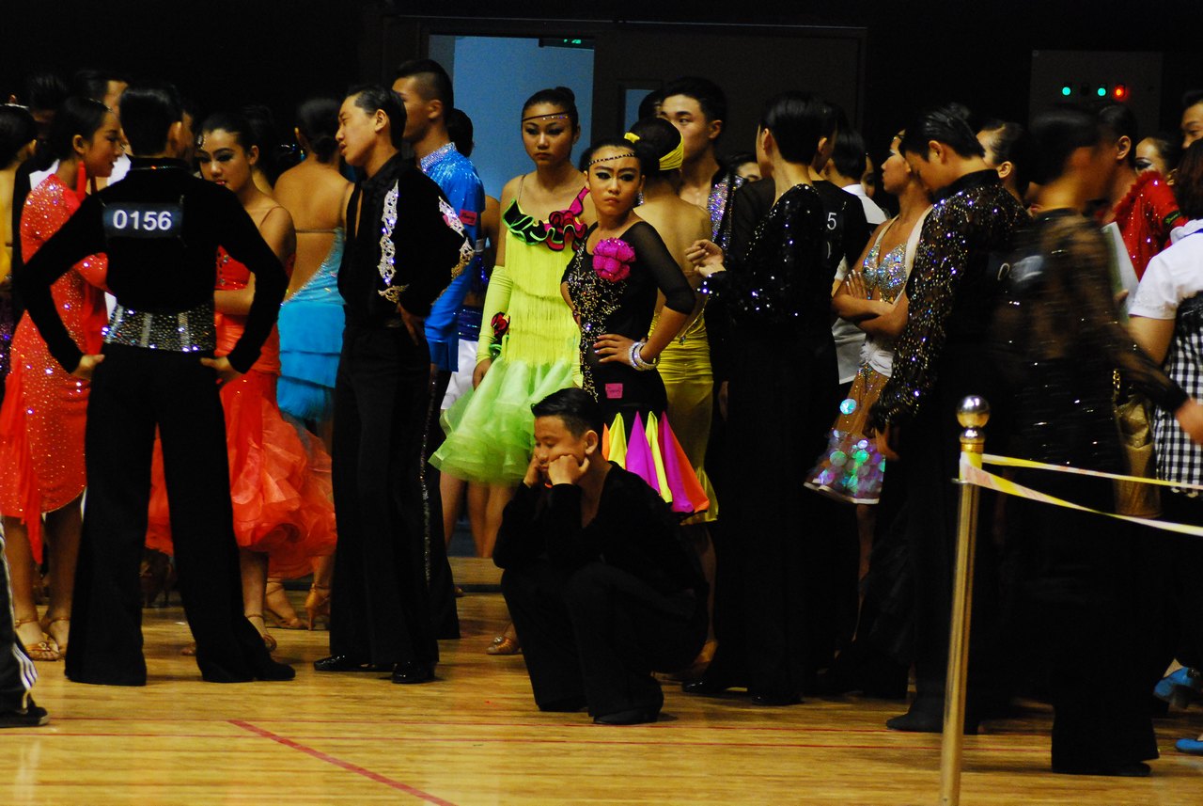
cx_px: 602
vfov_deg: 7.5
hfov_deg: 11.2
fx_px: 6123
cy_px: 403
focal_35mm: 183
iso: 1600
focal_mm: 122
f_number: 5.6
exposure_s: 1/25
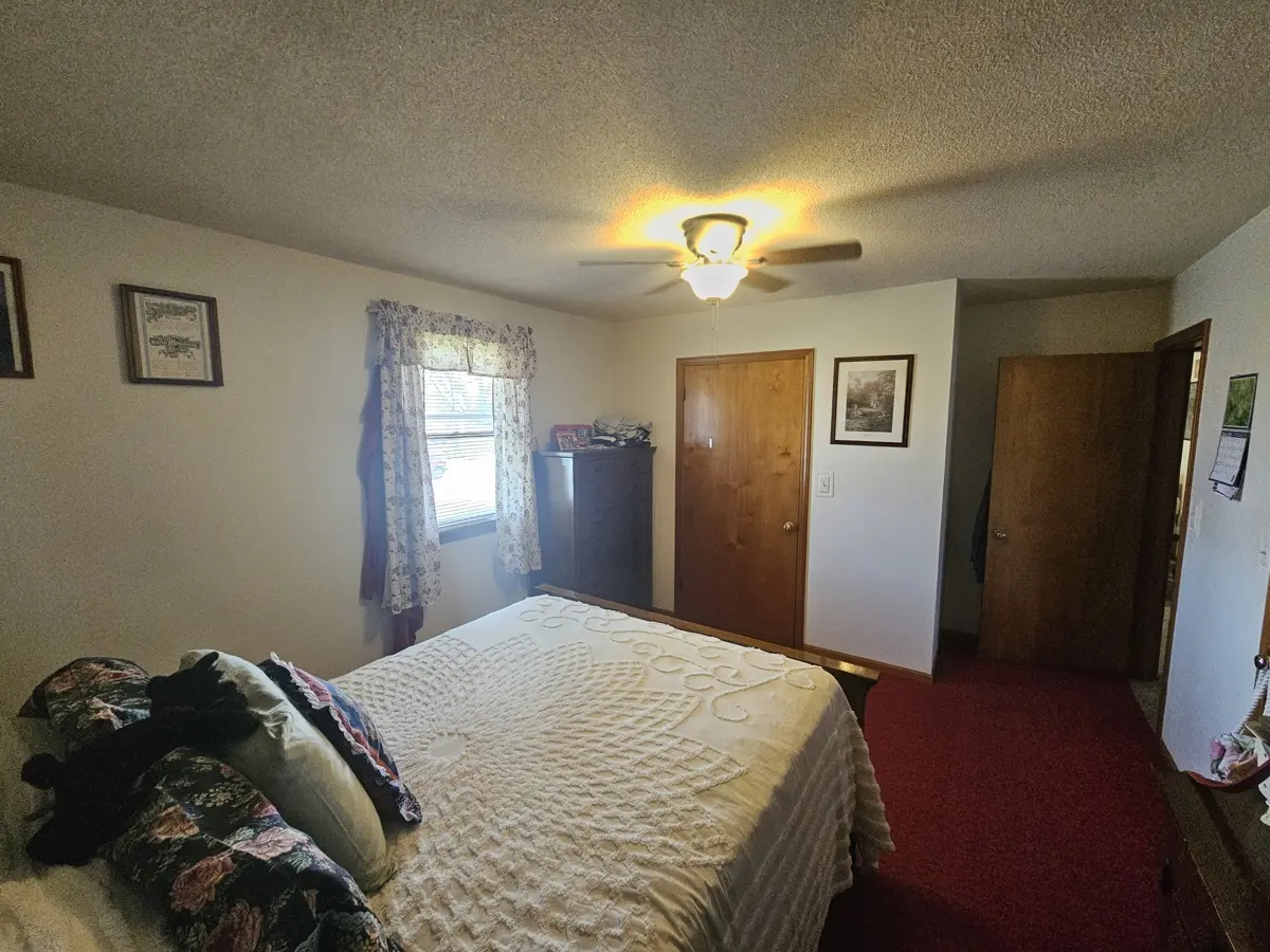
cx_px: 635
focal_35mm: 13
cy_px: 476
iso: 640
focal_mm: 2.2
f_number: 2.2
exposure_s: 1/100
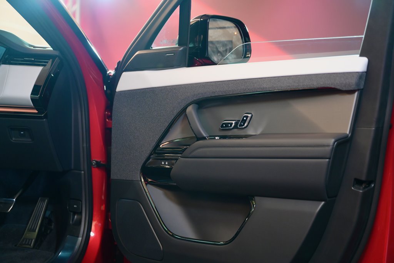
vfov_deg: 23.4
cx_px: 197
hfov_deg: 34.5
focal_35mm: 58
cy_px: 132
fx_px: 635
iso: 1600
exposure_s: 1/50
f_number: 2.8
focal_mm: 58
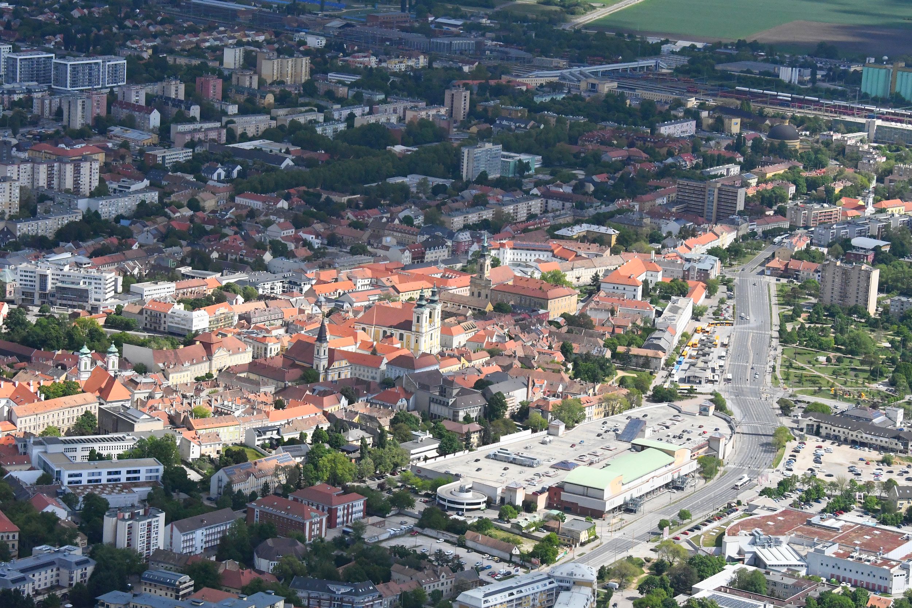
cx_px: 456
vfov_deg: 11.7
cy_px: 304
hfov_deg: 17.5
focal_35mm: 117
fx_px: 2964
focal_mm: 78
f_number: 14
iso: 5000
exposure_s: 1/3200
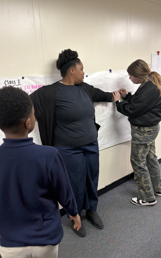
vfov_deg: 66.5
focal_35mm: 28
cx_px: 67
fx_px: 197
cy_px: 128
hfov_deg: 44.4
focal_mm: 5.96
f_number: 1.6
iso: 200
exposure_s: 1/60
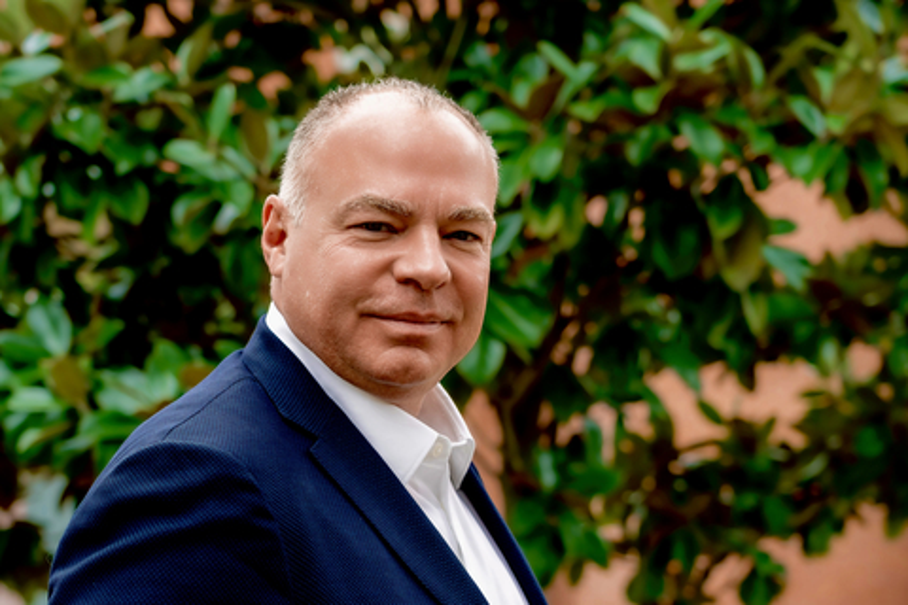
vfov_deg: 24.2
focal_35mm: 56
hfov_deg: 35.6
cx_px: 454
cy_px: 302
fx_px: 1412
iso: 250
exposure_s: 1/400
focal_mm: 56
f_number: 4
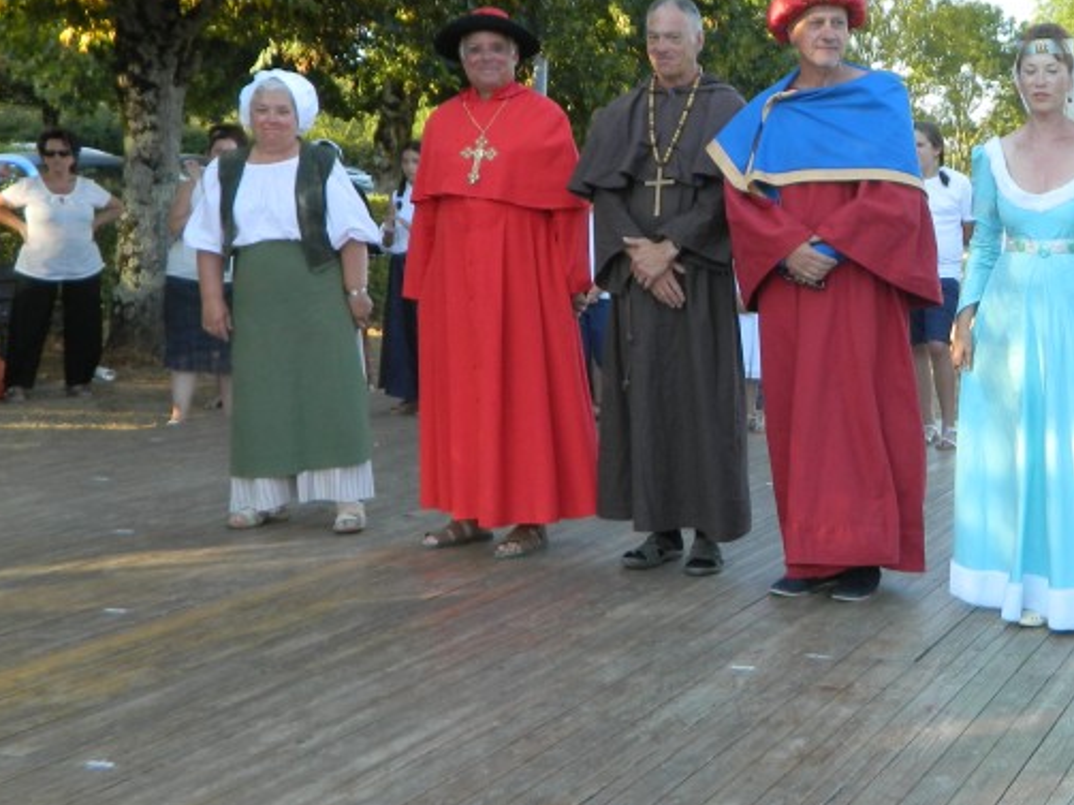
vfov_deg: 25.5
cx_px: 903
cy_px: 258
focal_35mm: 57
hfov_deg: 32.6
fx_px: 1768
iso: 80
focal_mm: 5.1
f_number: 3.2
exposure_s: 1/125
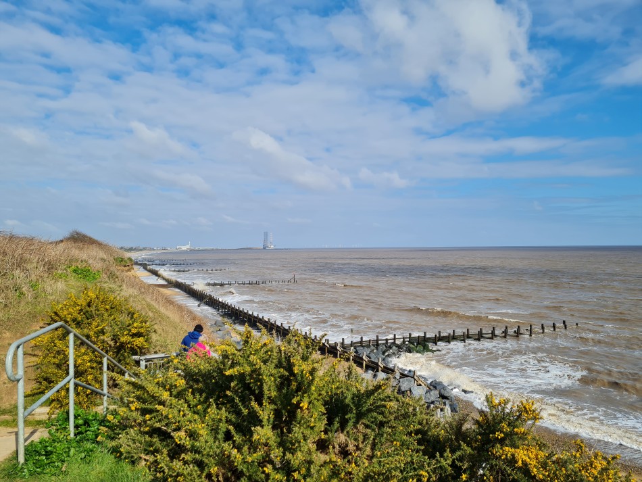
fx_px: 482
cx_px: 321
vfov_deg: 53.1
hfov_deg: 67.3
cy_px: 241
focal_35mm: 26
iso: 50
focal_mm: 5.4
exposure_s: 1/3224
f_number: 1.8
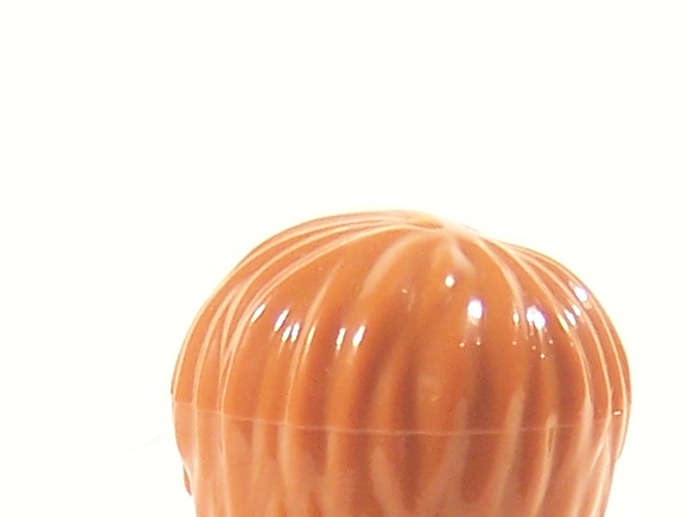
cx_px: 429
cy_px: 963
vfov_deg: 2.9
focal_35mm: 519
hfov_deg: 3.8
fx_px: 10332
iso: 100
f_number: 3.2
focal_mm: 19.4
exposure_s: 1/10
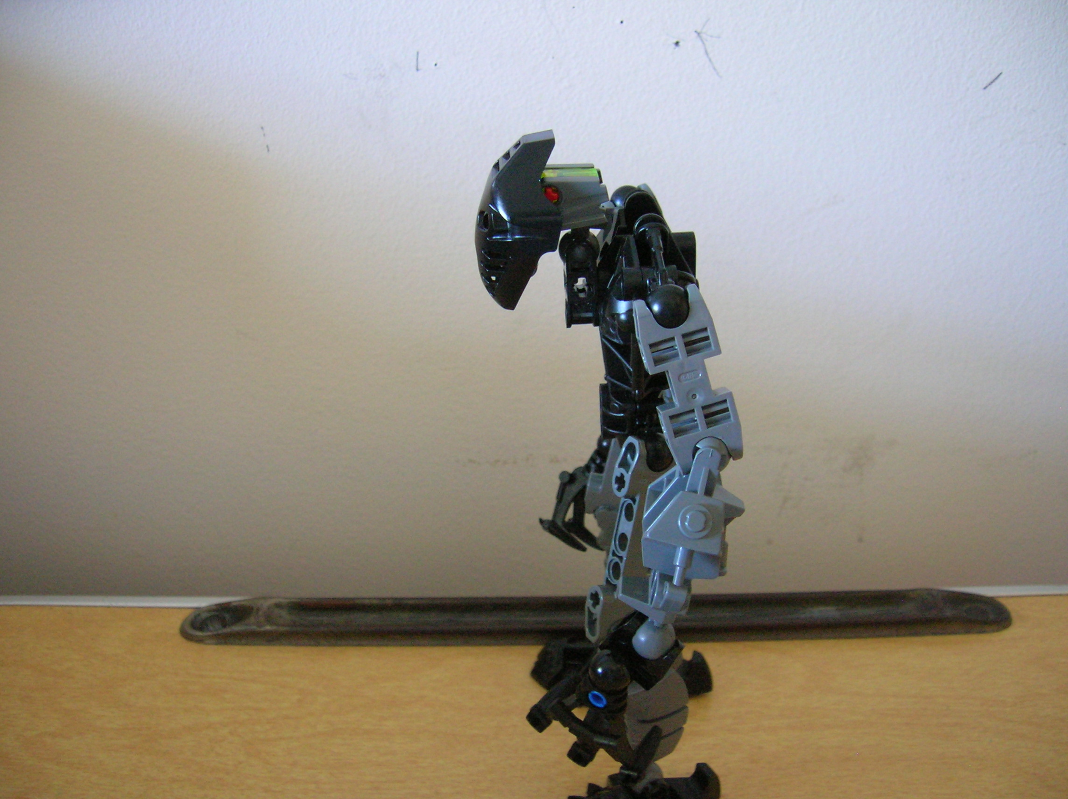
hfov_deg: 54.0
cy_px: 400
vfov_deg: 41.7
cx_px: 534
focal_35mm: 34
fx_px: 1048
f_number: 2.9
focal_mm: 5.7
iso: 200
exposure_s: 1/2.2
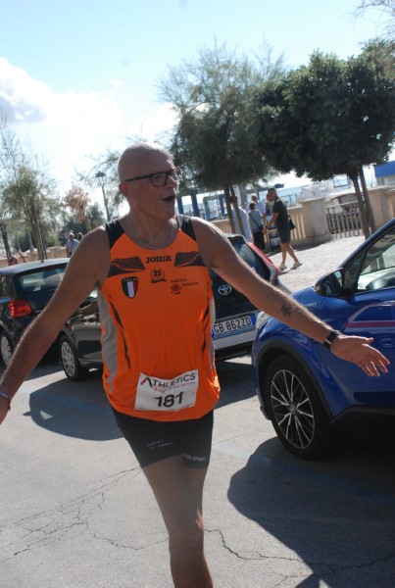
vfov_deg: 33.3
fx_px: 982
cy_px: 294
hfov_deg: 22.7
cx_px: 198
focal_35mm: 60
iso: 1000
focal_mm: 40
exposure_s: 1/1600
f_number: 7.1
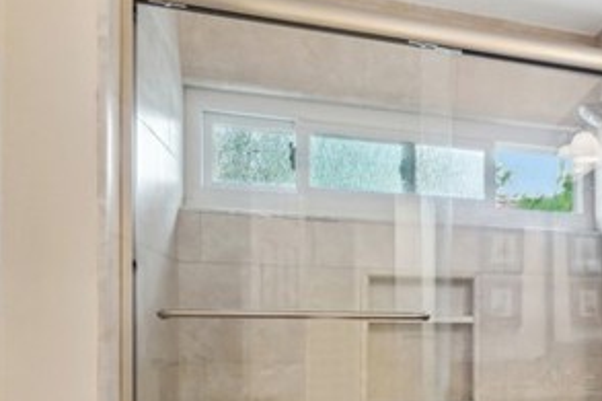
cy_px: 336
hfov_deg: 36.8
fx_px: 702
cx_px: 705
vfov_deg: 30.8
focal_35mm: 42
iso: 400
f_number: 8
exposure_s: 1/6
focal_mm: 12
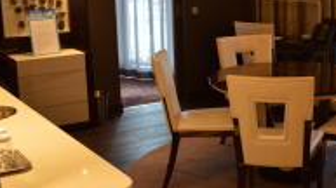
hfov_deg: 32.0
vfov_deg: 18.7
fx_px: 569
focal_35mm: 64
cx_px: 268
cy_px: 78
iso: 400
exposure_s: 1/30
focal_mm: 18
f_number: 3.5
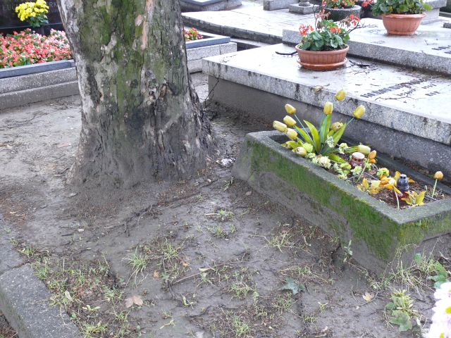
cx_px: 226
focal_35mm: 45
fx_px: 586
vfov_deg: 32.2
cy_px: 169
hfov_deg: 42.1
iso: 100
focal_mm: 8.8
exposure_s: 1/30
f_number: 2.8
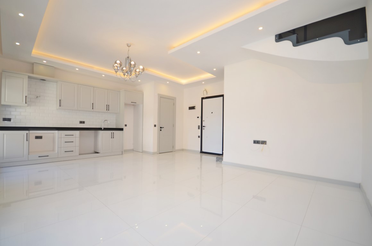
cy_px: 123
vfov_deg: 77.1
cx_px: 186
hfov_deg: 100.5
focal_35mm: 15
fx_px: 155
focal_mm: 10
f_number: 4.5
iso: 200
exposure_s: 1/80
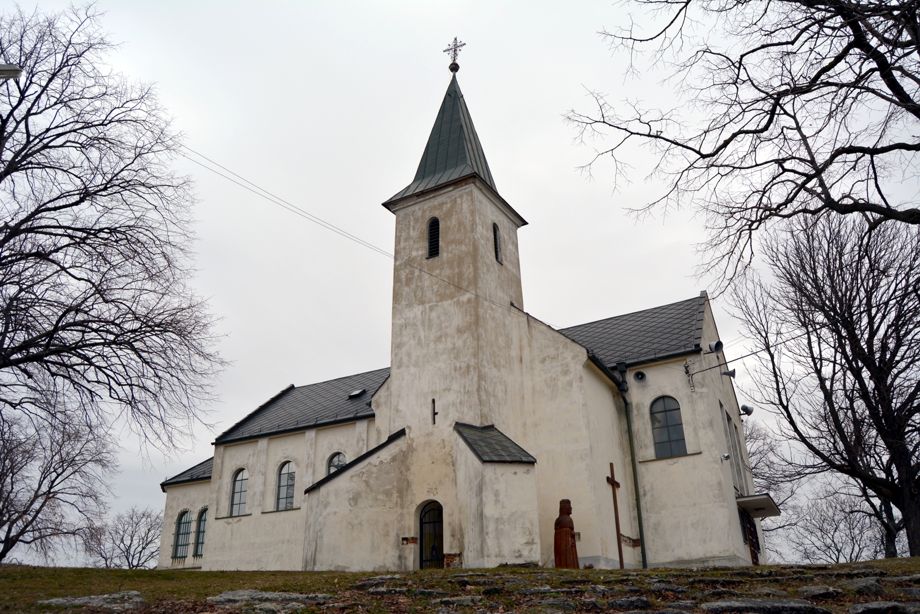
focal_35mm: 27
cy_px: 307
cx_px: 460
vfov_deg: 48.0
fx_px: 690
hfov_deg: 67.4
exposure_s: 1/250
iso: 200
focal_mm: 18
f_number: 8
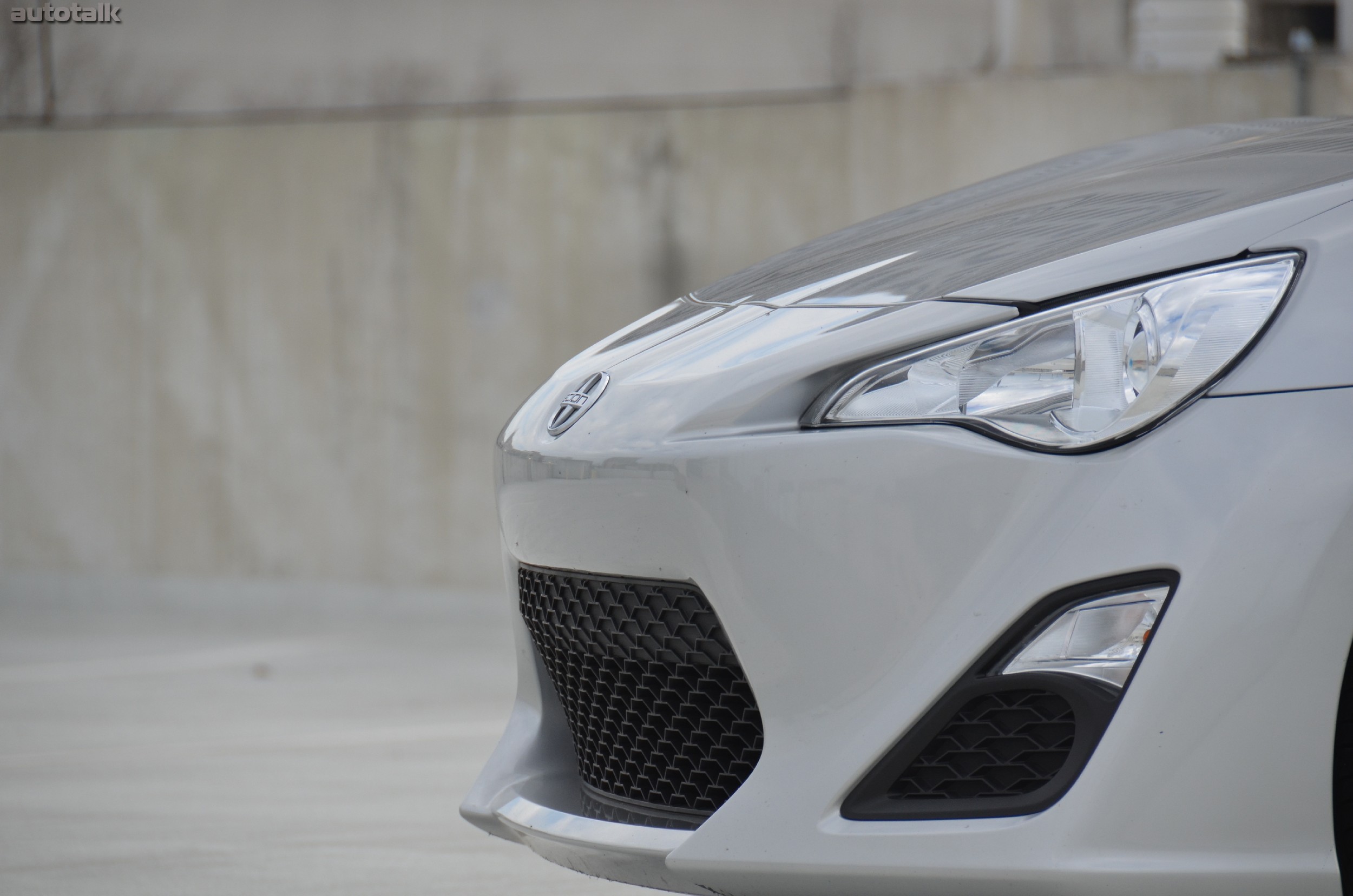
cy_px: 448
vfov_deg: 4.6
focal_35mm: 300
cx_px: 676
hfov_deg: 6.9
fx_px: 11252
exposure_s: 1/1600
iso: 400
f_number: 5.6
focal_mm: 200
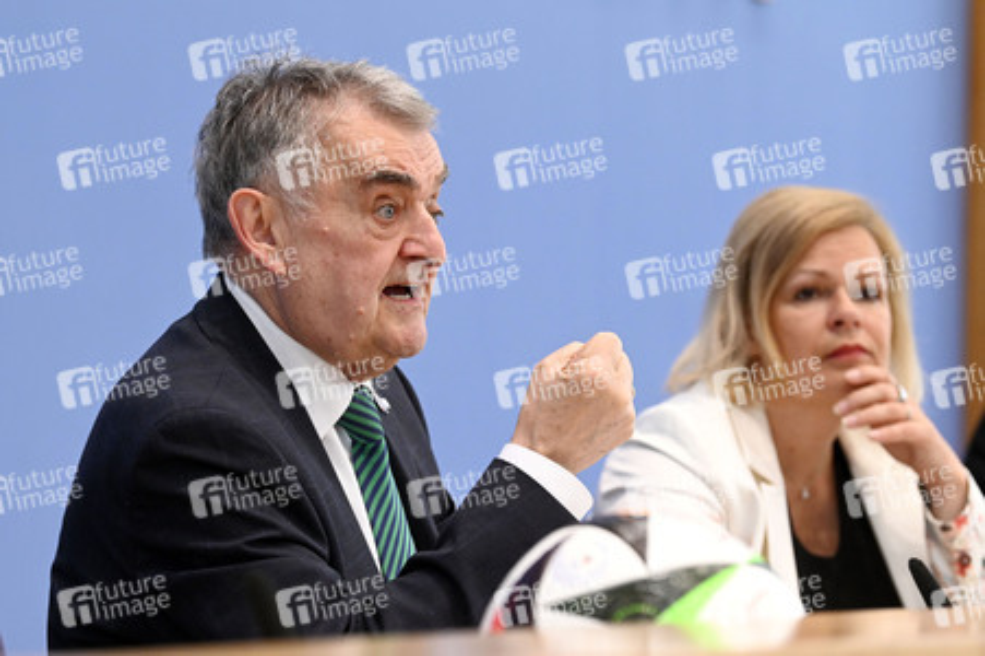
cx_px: 492
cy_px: 328
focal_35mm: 120
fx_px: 3281
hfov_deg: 17.1
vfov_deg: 11.4
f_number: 5
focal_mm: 120
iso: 4000
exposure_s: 1/800
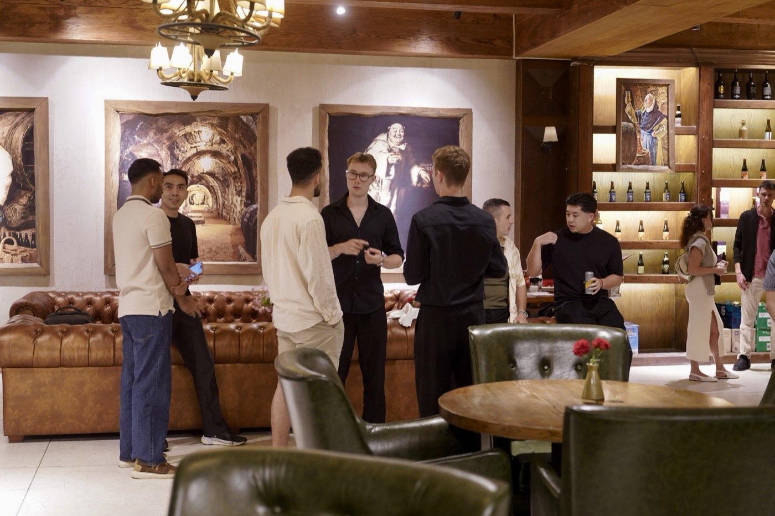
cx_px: 388
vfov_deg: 27.0
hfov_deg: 39.6
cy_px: 258
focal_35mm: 50
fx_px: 1076
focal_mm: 50
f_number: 2.8
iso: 2000
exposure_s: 1/50
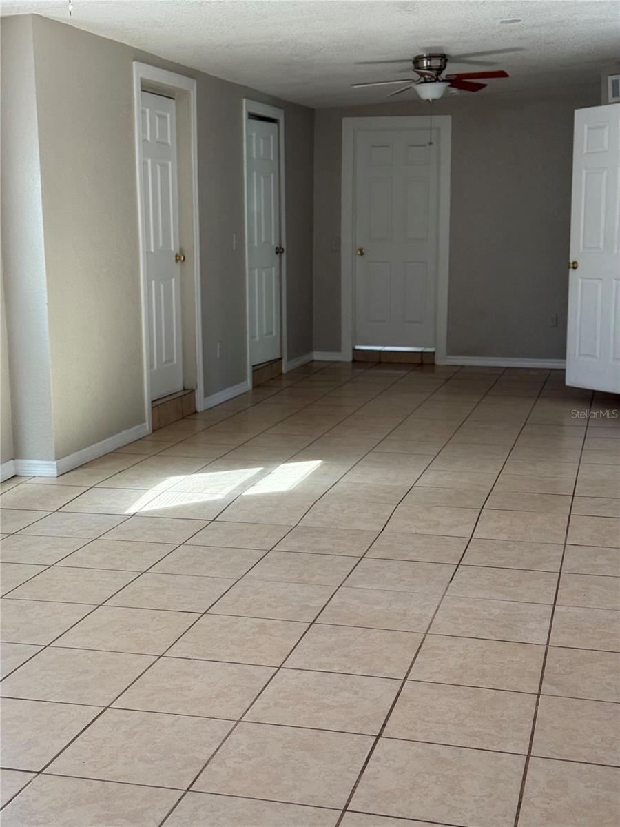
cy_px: 414
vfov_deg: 39.7
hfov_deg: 30.3
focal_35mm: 48
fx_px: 1146
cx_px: 310
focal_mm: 6.76
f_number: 1.78
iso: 160
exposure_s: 1/120
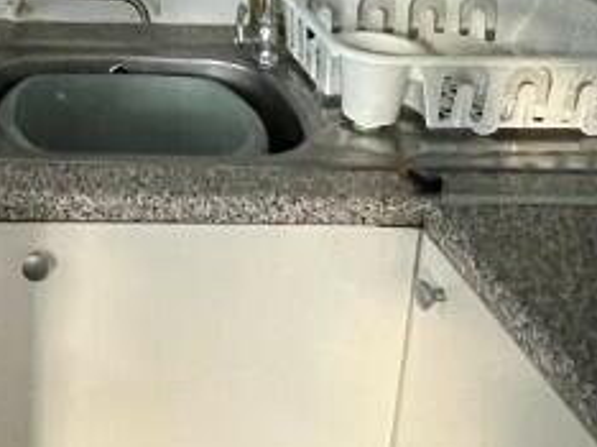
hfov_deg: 31.1
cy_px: -69
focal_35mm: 57
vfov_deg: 23.7
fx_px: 982
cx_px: -13
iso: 1000
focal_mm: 1.57
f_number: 1.8
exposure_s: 1/42
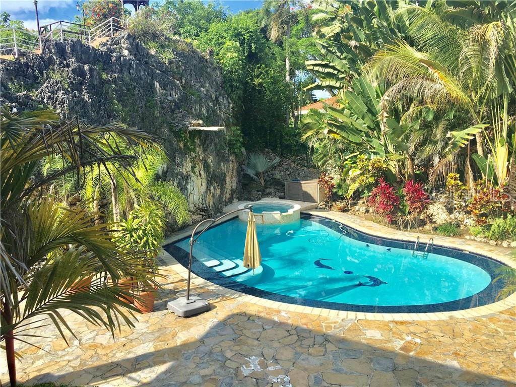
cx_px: 258
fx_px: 432
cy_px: 194
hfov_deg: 61.7
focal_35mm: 29
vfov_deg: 48.2
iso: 25
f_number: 2.2
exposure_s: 1/986
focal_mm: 4.15
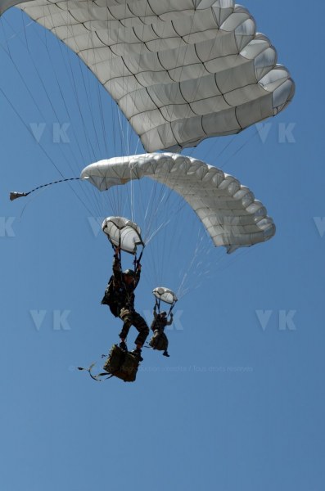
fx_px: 4083
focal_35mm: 300
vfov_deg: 6.9
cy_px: 246
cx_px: 162
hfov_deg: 4.6
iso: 160
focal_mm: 200
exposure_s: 1/1250
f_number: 6.3
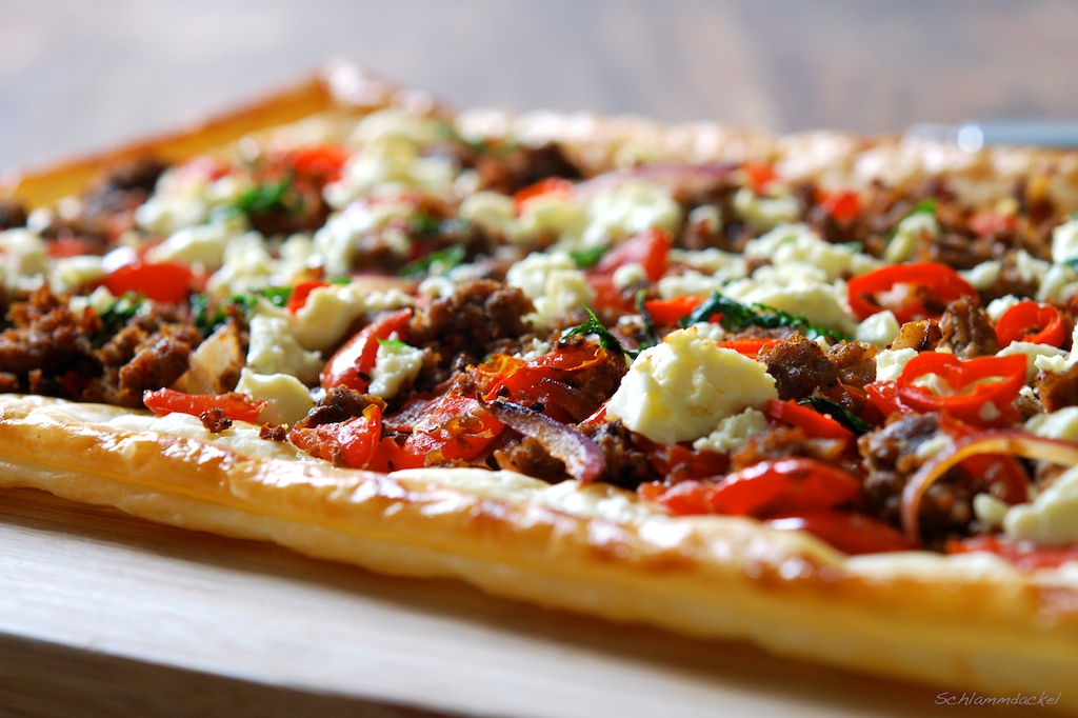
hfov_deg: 22.6
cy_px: 359
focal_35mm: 90
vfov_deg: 15.2
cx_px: 539
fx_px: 2694
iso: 400
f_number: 6.3
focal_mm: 60
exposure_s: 1/8
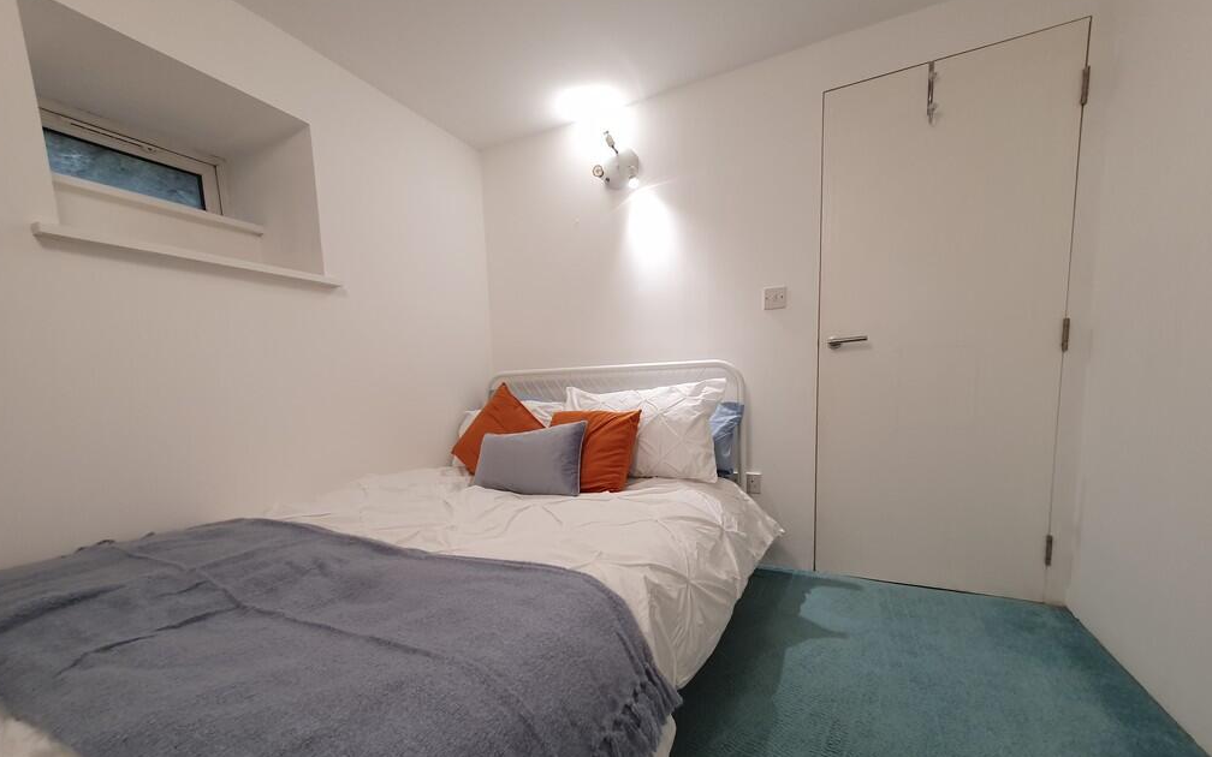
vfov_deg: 78.0
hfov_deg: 105.3
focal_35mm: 14
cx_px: 600
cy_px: 445
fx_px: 462
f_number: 2.2
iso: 80
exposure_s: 1/50
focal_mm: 1.8
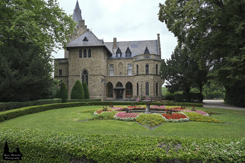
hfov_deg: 73.8
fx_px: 163
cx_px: 122
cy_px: 82
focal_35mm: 24
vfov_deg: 53.1
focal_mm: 24
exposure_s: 1/200
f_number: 7.1
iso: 200
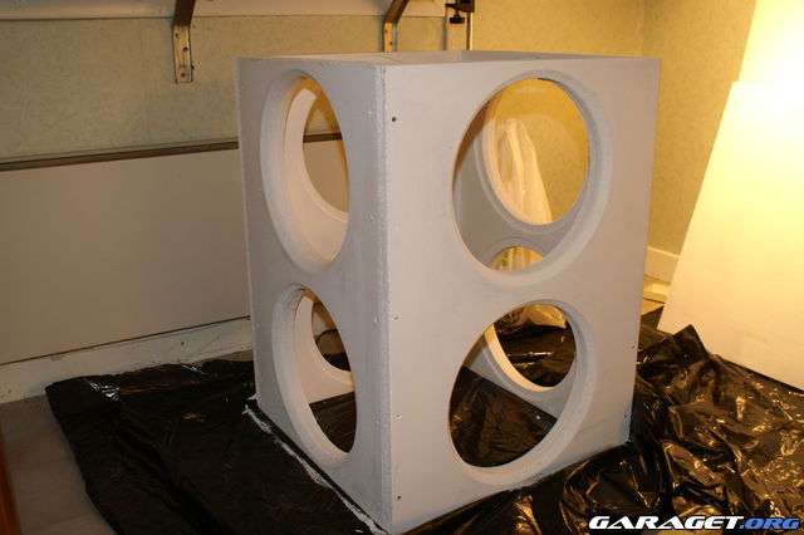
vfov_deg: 39.9
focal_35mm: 33
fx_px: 737
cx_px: 402
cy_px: 268
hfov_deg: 57.2
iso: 400
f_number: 4
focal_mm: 22
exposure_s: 1/8
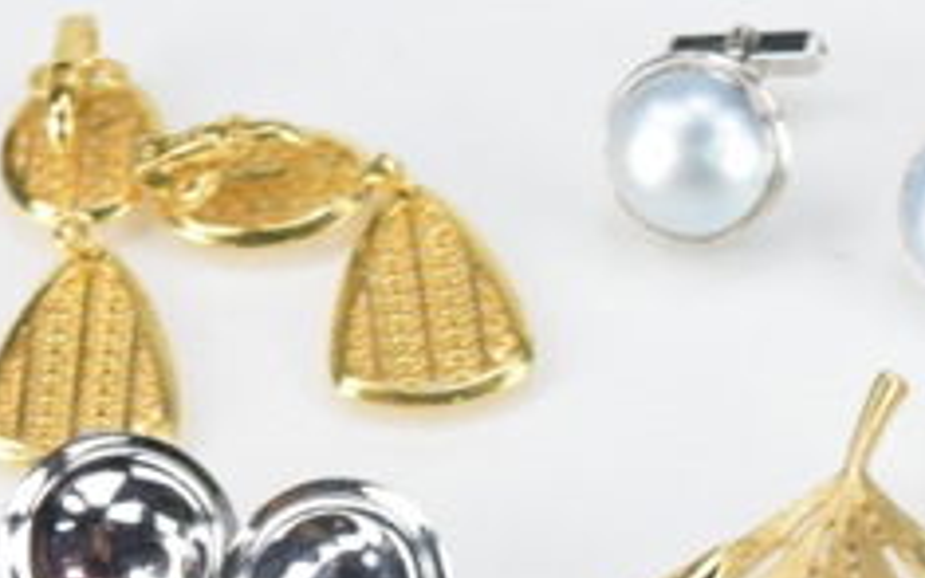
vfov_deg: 3.9
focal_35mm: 338
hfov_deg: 6.2
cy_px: 1119
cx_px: 1039
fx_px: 8523
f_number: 5.6
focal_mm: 52
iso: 800
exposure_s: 1/100
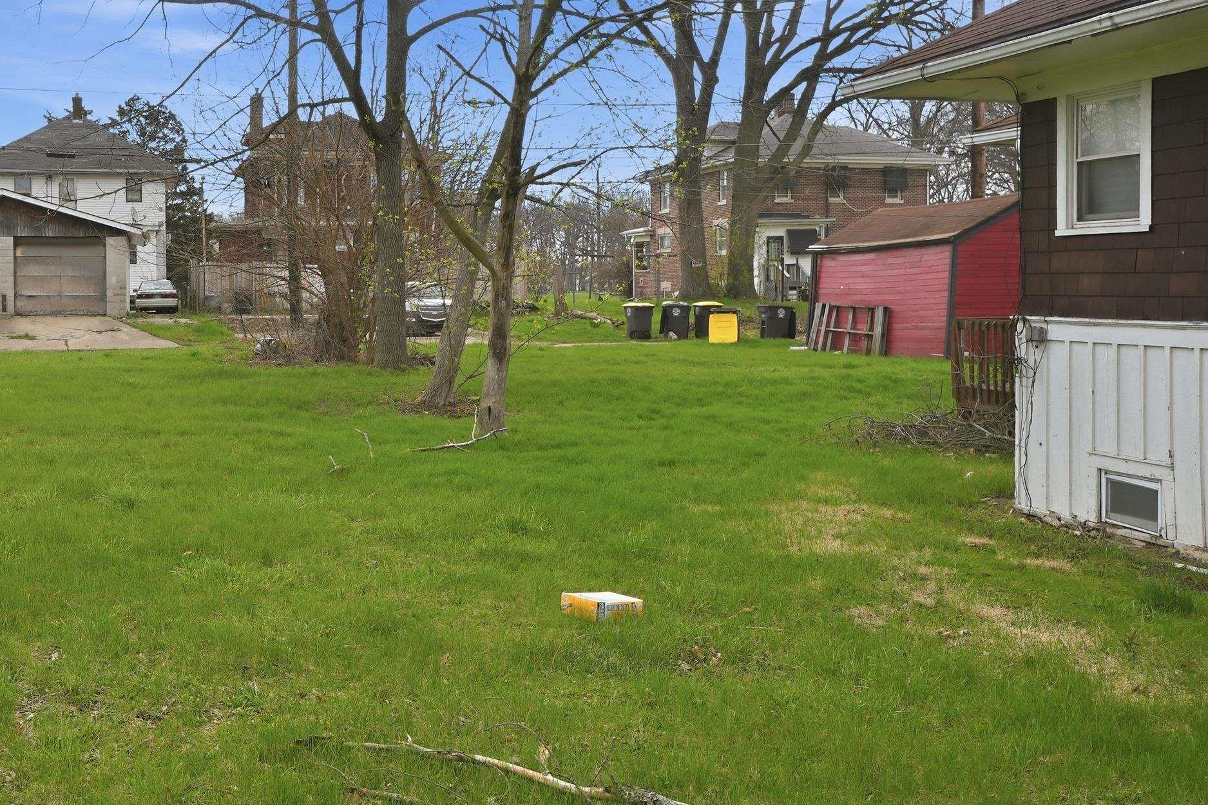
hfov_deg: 47.7
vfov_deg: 33.4
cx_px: 404
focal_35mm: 40
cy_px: 380
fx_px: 1342
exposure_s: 1/500
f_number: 4
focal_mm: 20
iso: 100
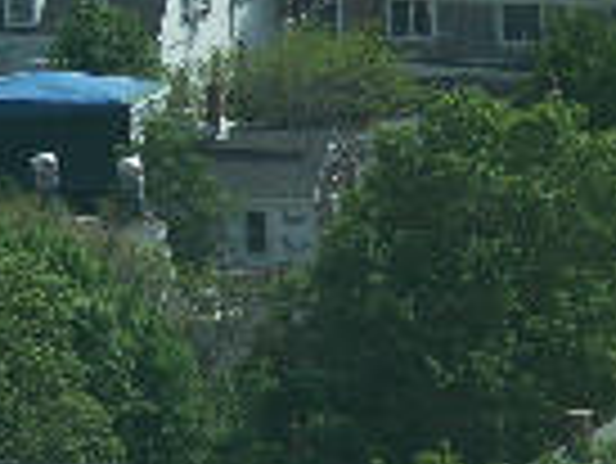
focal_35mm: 772
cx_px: -312
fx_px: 13750
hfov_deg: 2.6
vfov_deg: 1.9
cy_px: -293
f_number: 6.3
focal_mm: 50.48
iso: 100
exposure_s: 1/640
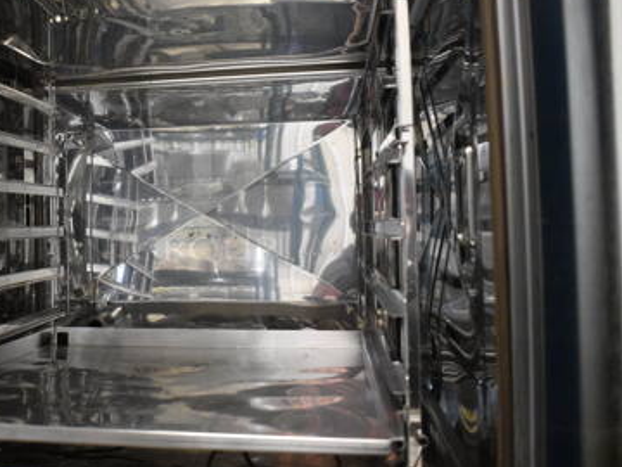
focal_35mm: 44
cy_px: 176
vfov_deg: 32.7
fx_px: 791
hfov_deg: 40.6
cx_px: 100
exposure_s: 1/125
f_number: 3.5
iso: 2000
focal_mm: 18
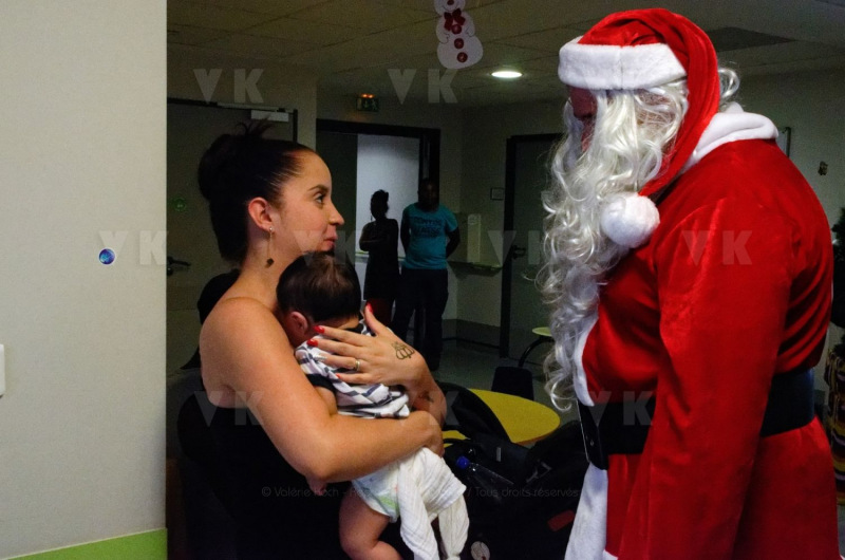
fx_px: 843
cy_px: 280
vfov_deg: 36.7
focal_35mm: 36
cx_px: 422
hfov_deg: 53.2
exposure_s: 1/250
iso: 4000
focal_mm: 24
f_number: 8
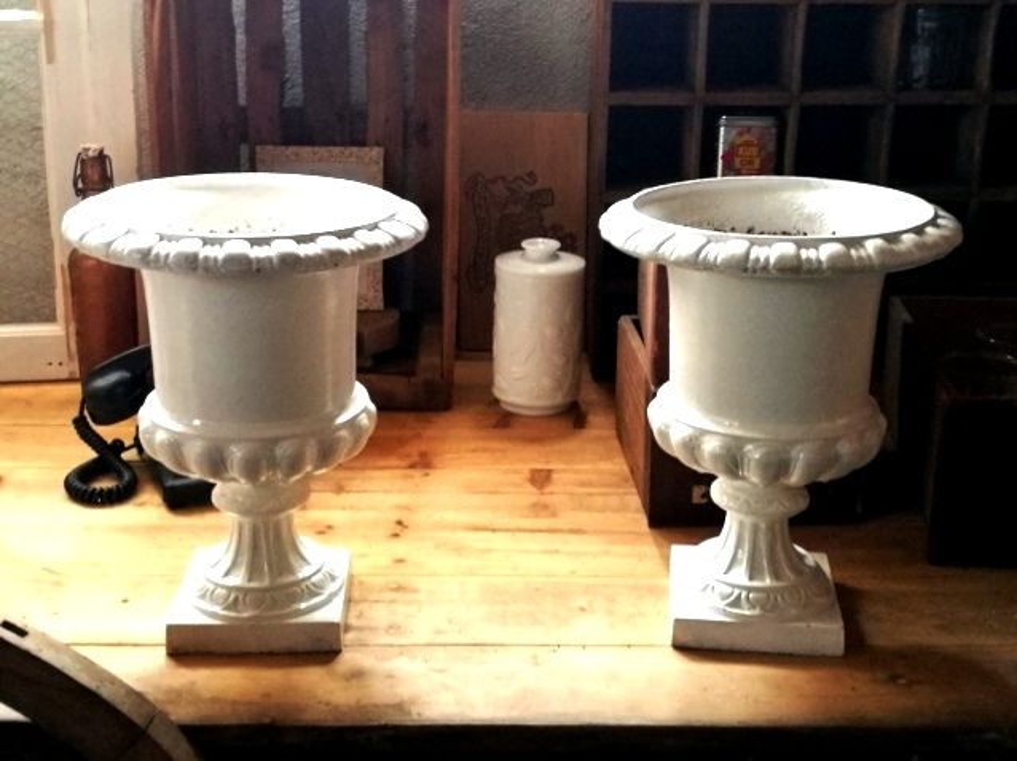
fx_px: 1409
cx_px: 508
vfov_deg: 30.2
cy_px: 380
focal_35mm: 48
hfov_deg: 39.7
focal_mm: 4.5
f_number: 2.2
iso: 320
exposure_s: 1/33.3
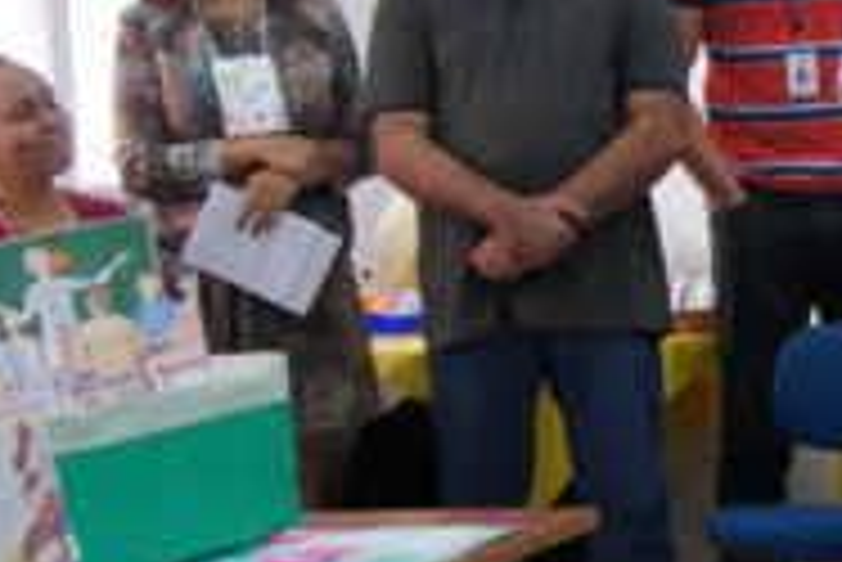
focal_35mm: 109
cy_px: 366
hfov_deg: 16.2
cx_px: 1443
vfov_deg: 12.6
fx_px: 2551
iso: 1250
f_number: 4
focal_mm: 20
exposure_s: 1/160
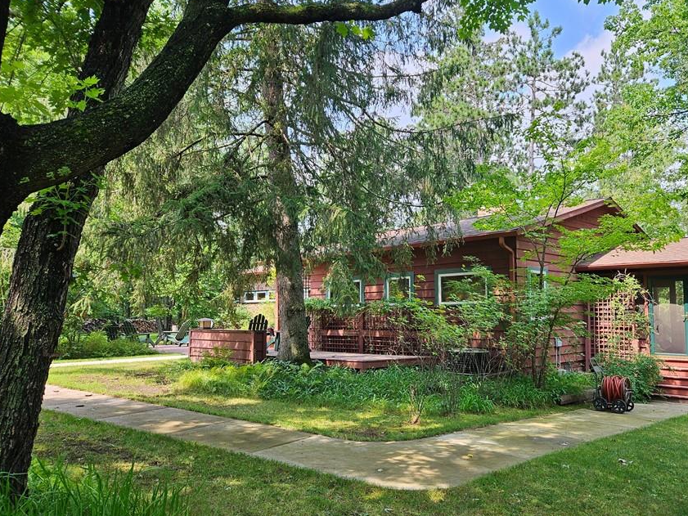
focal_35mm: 28
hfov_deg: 63.0
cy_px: 277
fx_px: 557
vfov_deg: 49.7
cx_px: 407
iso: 25
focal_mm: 5.4
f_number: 1.8
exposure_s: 1/294
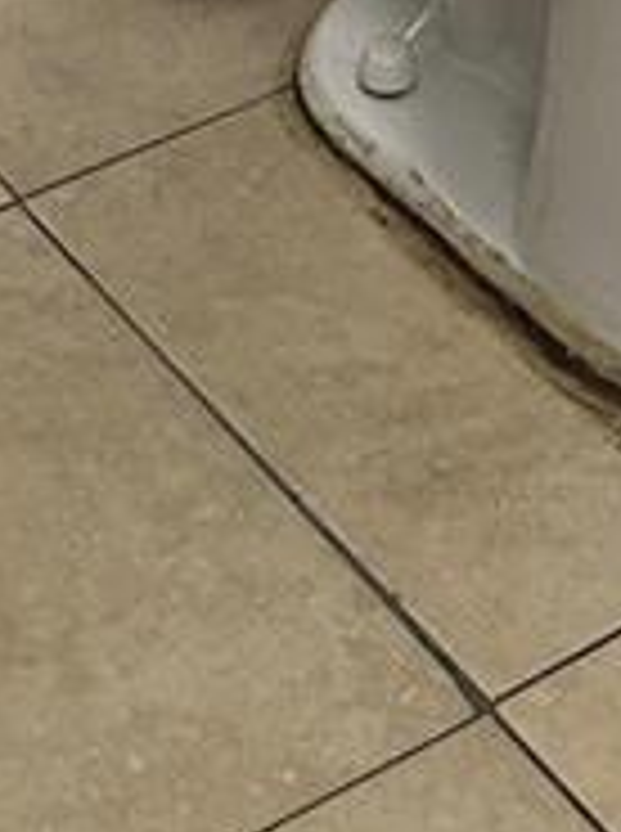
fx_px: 3744
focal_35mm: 156
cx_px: 612
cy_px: -1704
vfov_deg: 9.6
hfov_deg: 9.4
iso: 200
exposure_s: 1/120
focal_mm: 6.86
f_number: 1.78
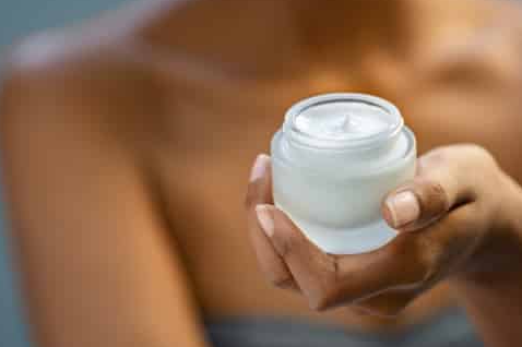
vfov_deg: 8.7
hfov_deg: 13.0
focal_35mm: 158
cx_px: 322
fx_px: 2289
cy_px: 158
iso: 400
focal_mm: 105
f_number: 2.8
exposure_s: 1/200
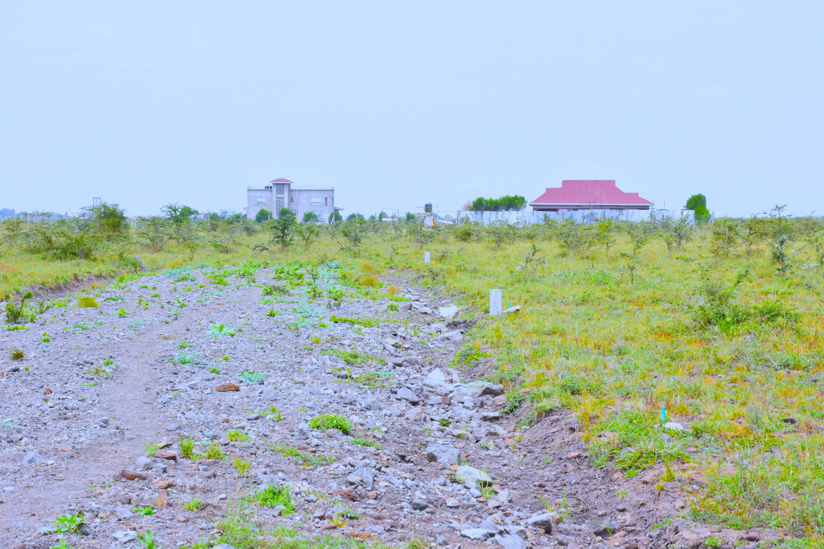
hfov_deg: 22.6
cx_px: 412
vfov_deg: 15.2
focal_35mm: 90
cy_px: 274
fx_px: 2060
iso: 250
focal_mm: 60
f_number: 10
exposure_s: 1/160
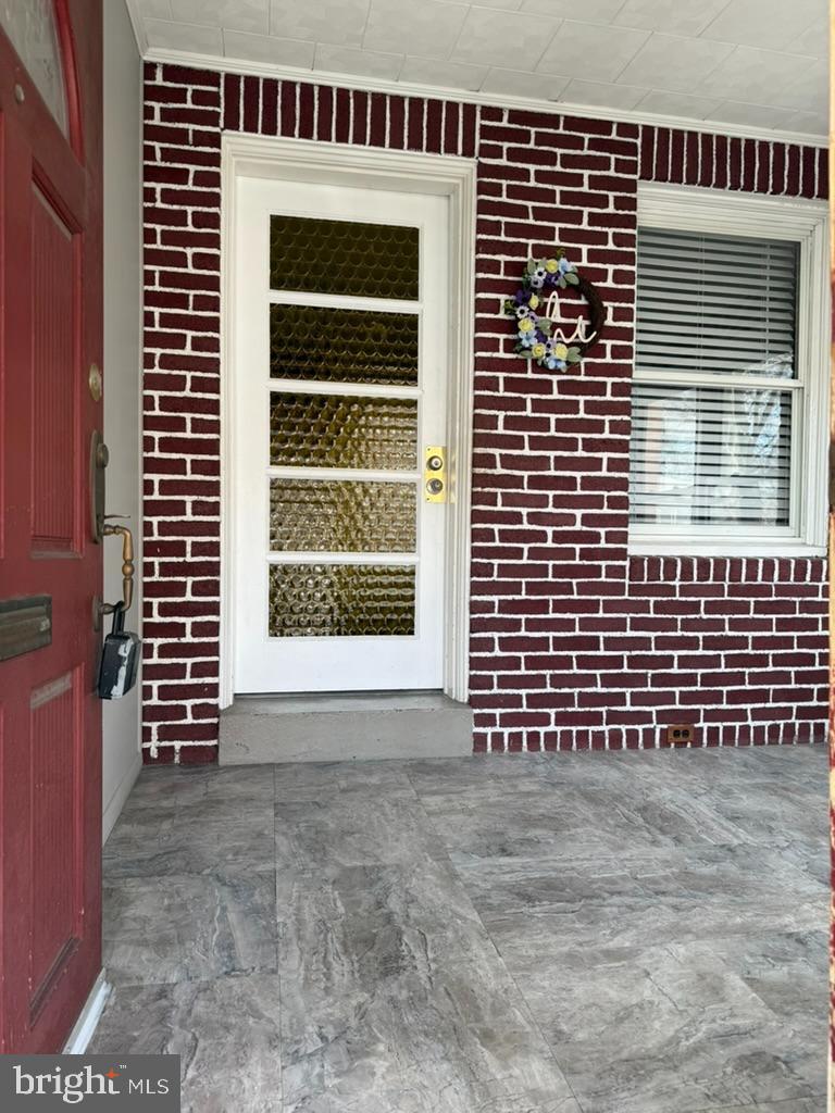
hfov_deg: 56.8
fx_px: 772
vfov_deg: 71.6
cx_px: 418
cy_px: 556
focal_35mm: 24
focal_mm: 6.76
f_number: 1.78
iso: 64
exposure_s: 1/203
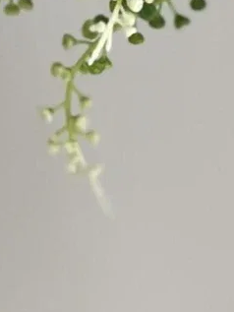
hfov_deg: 5.9
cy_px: 270
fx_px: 2180
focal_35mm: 242
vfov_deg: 8.2
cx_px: 565
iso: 400
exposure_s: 1/58
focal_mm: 6.86
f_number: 1.78
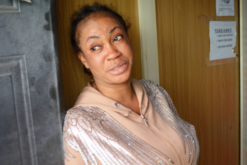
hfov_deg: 49.6
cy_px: 82
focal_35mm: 39
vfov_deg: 34.1
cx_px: 124
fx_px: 267
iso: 400
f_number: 4.2
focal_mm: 26
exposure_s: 1/40
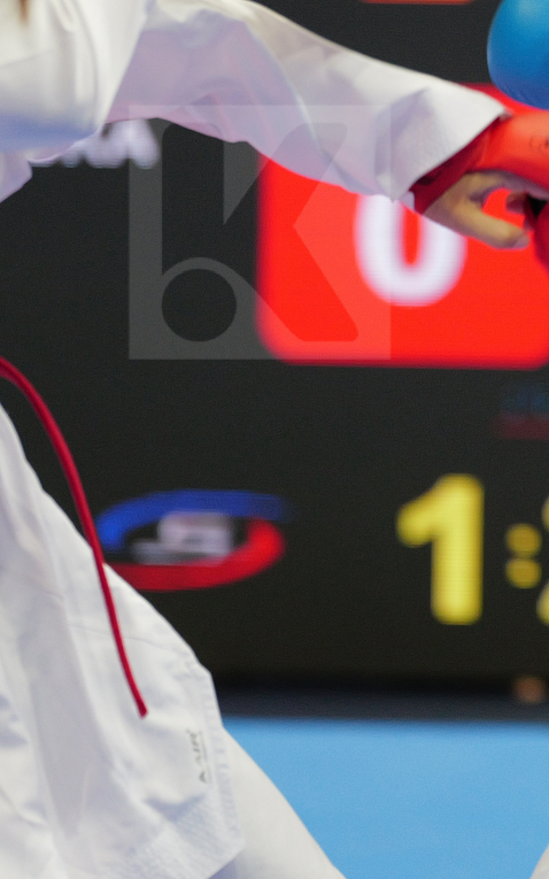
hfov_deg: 2.0
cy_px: 233
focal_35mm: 665
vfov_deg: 3.2
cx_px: 735
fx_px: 15923
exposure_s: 1/1000
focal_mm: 200
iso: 2000
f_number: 2.8
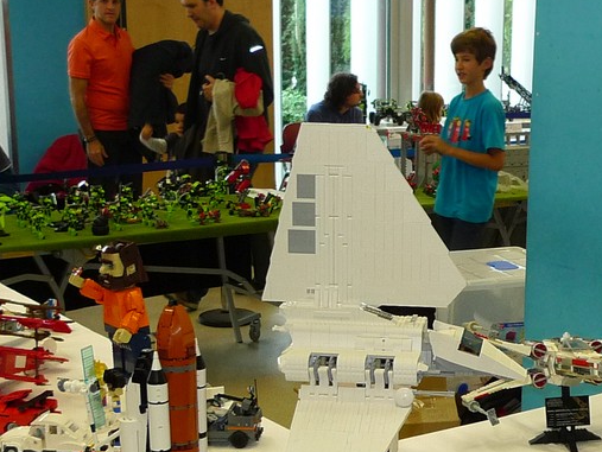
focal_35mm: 69
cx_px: 439
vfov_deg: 21.1
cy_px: 348
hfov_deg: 27.8
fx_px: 1201
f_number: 2.5
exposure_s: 1/50
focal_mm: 5.1
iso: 200
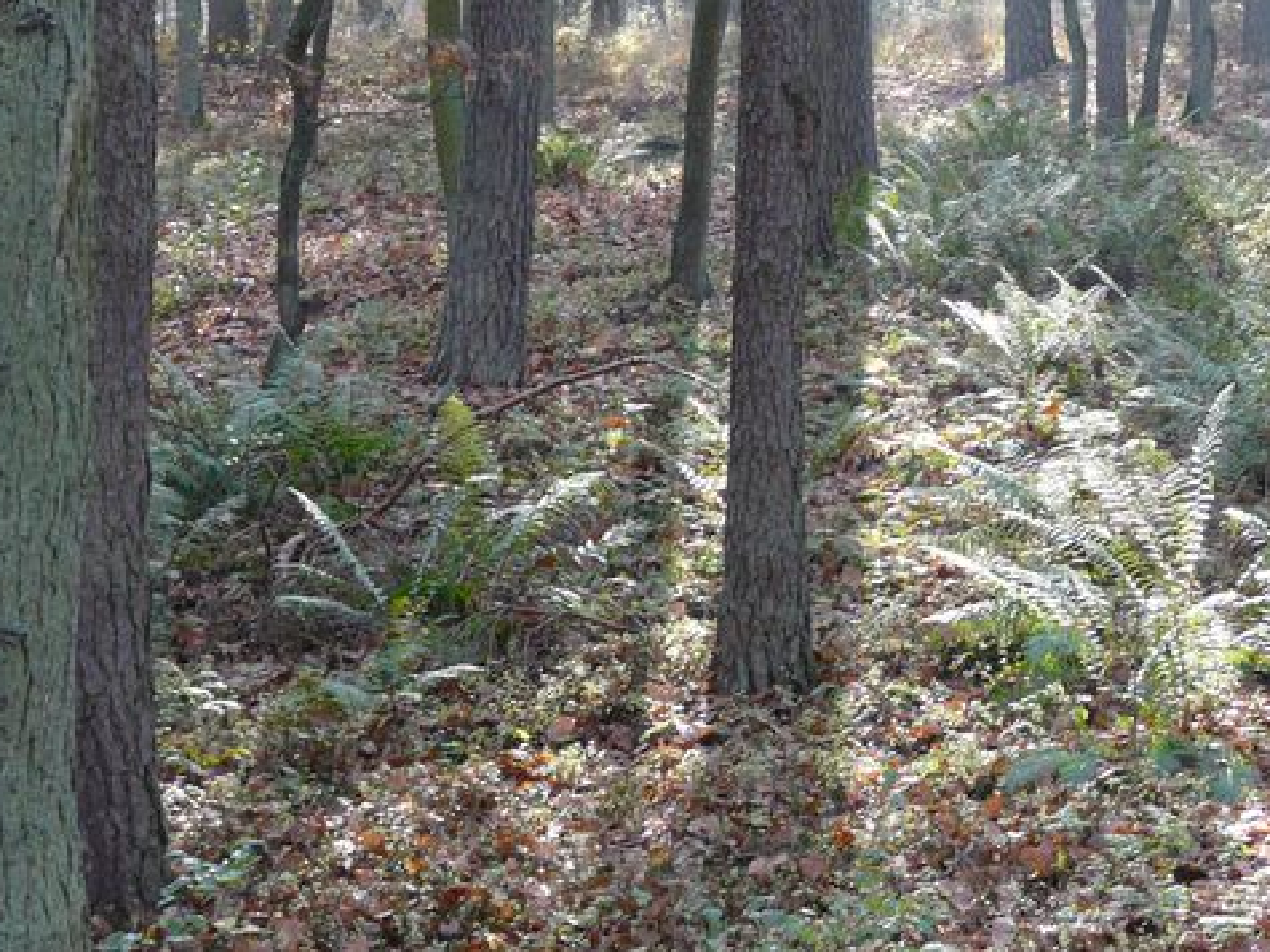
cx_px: 898
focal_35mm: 123
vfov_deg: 12.0
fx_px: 4512
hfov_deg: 16.0
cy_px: 353
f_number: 3.2
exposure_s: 1/50
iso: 125
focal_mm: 12
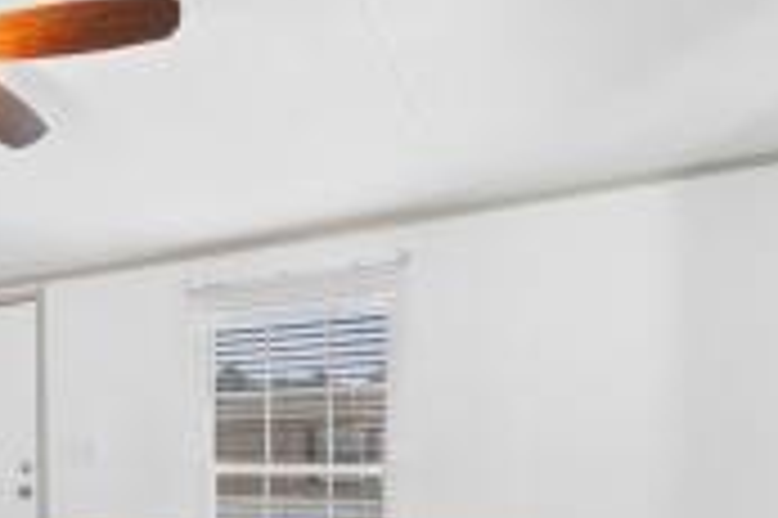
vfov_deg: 32.6
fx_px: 842
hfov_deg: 36.8
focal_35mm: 39
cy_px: 459
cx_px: -175
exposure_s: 2
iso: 100
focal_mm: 10
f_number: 5.6
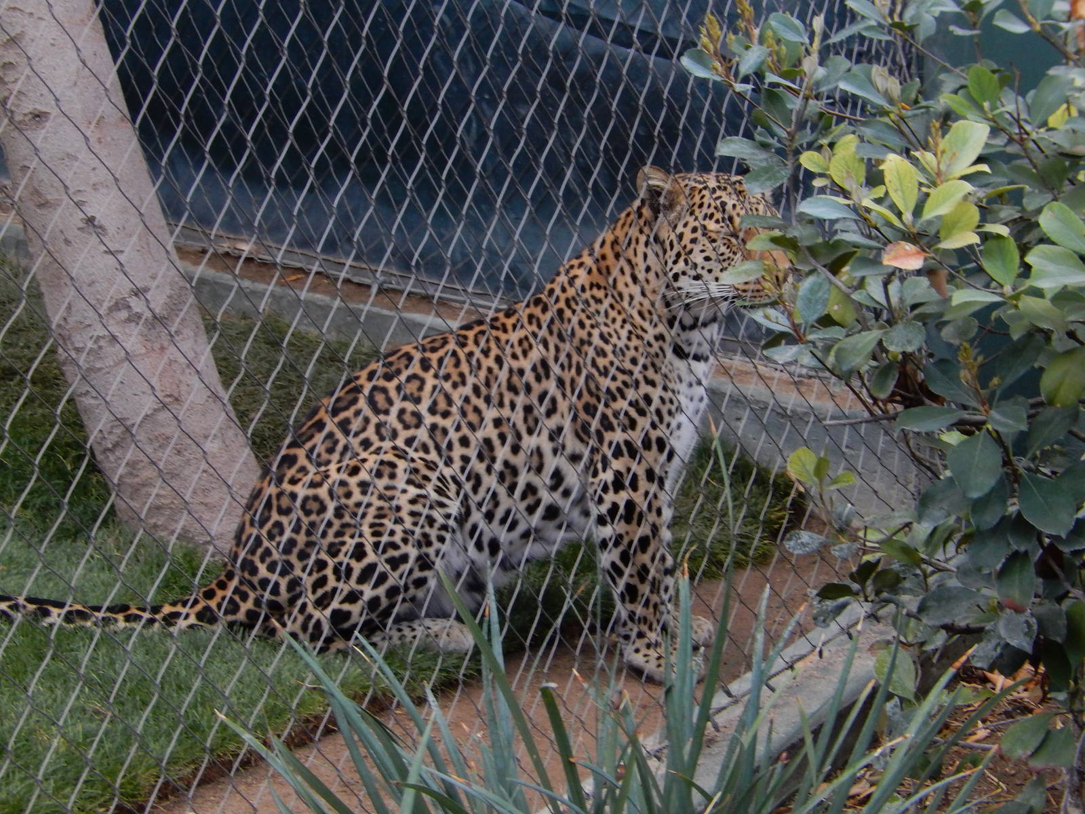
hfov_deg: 14.7
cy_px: 407
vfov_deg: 11.1
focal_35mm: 134
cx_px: 542
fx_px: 4200
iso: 450
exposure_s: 1/30
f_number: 5.6
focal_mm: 24.1
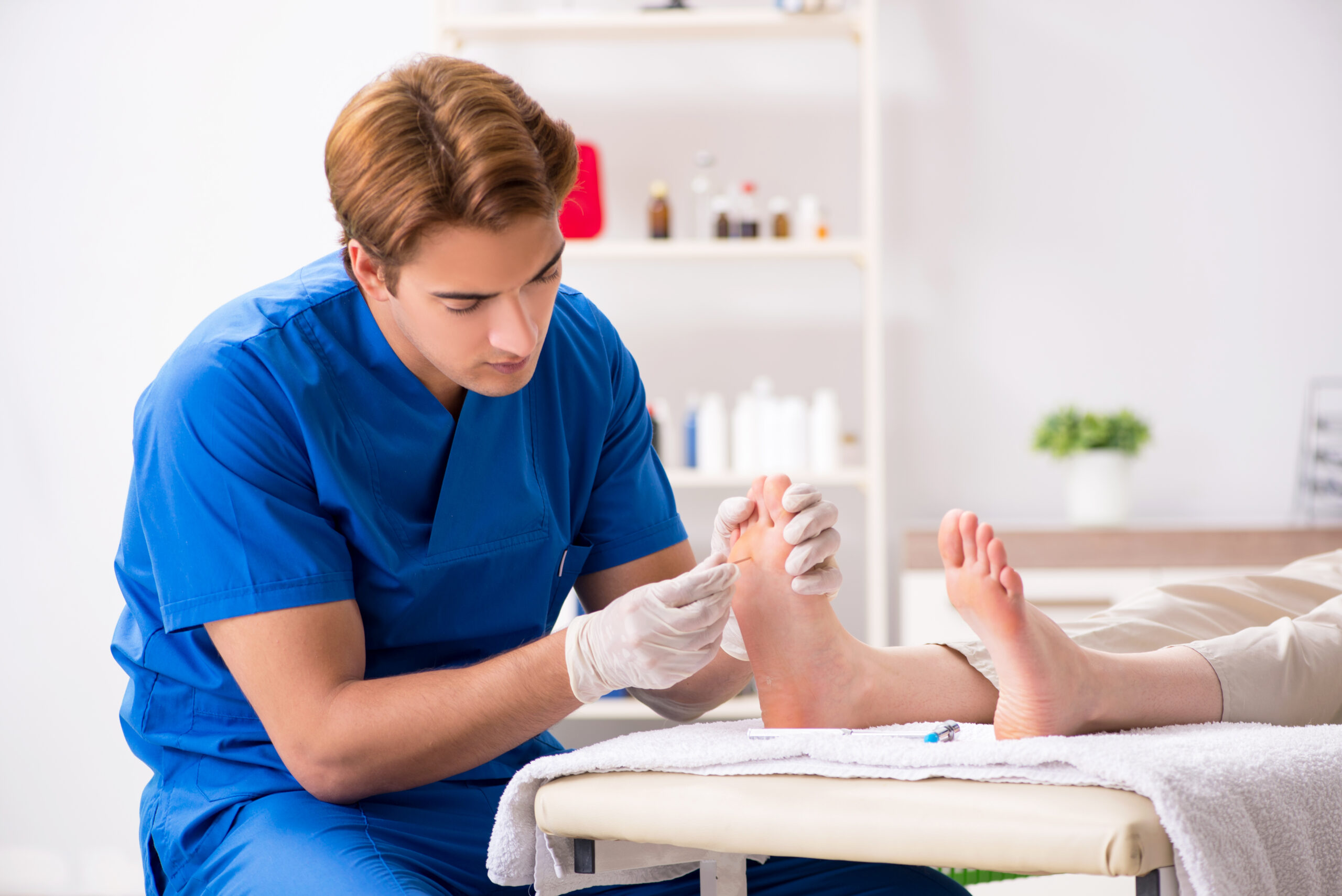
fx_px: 3916
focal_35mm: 105
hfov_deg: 19.4
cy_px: 448
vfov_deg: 13.1
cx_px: 671
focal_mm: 105
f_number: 5
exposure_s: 1/100
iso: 100
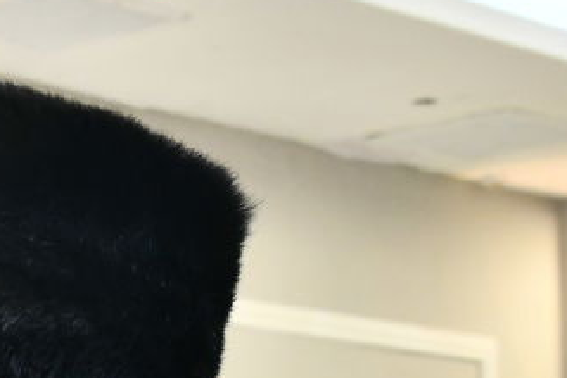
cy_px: 574
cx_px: -168
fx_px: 2552
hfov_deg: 12.3
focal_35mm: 162
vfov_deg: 8.3
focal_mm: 38
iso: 2000
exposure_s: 1/200
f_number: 5.6
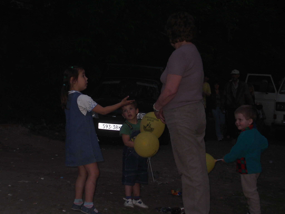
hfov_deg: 25.7
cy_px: 107
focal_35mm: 76
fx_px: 626
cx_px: 142
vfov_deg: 19.4
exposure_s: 1/80
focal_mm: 11.5
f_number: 3.8
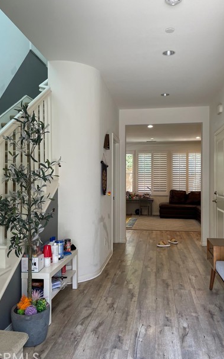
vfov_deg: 64.6
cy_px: 178
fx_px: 283
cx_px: 118
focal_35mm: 29
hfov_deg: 43.1
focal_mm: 4.2
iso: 100
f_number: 1.6
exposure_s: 1/120
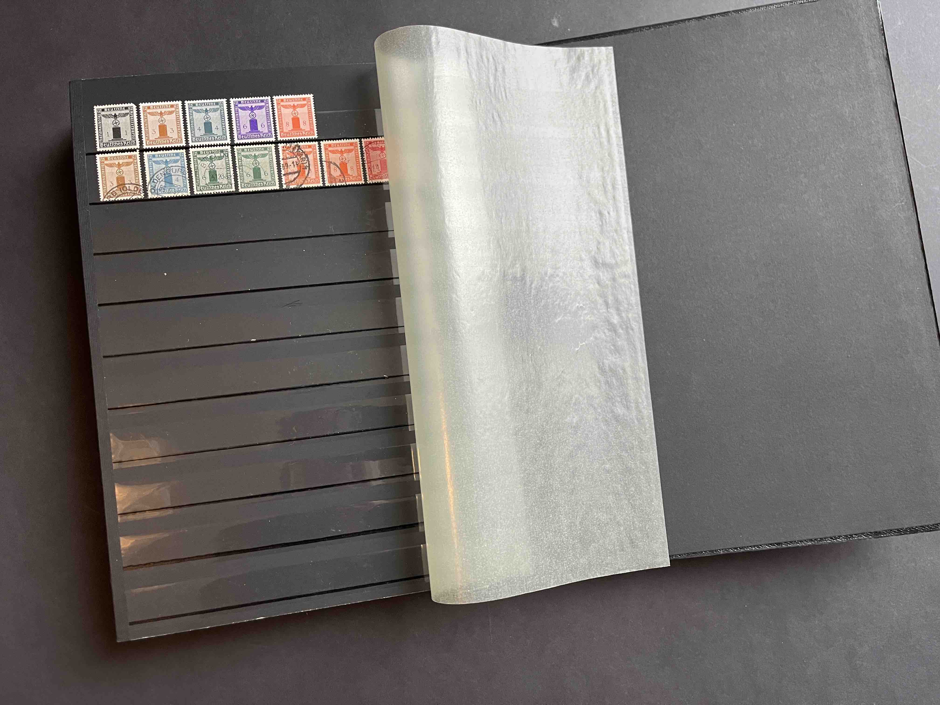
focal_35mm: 26
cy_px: 352
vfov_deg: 53.1
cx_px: 470
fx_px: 706
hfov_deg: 67.3
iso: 125
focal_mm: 5.1
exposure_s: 1/82
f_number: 1.6
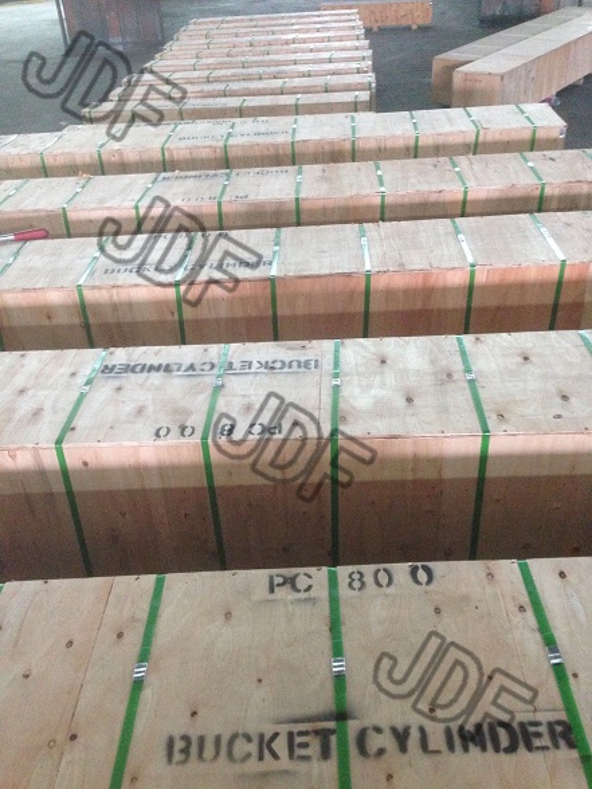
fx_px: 752
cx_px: 296
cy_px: 394
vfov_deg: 55.4
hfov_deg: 42.9
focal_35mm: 33
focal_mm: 4.12
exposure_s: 1/15
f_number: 2.4
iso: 400
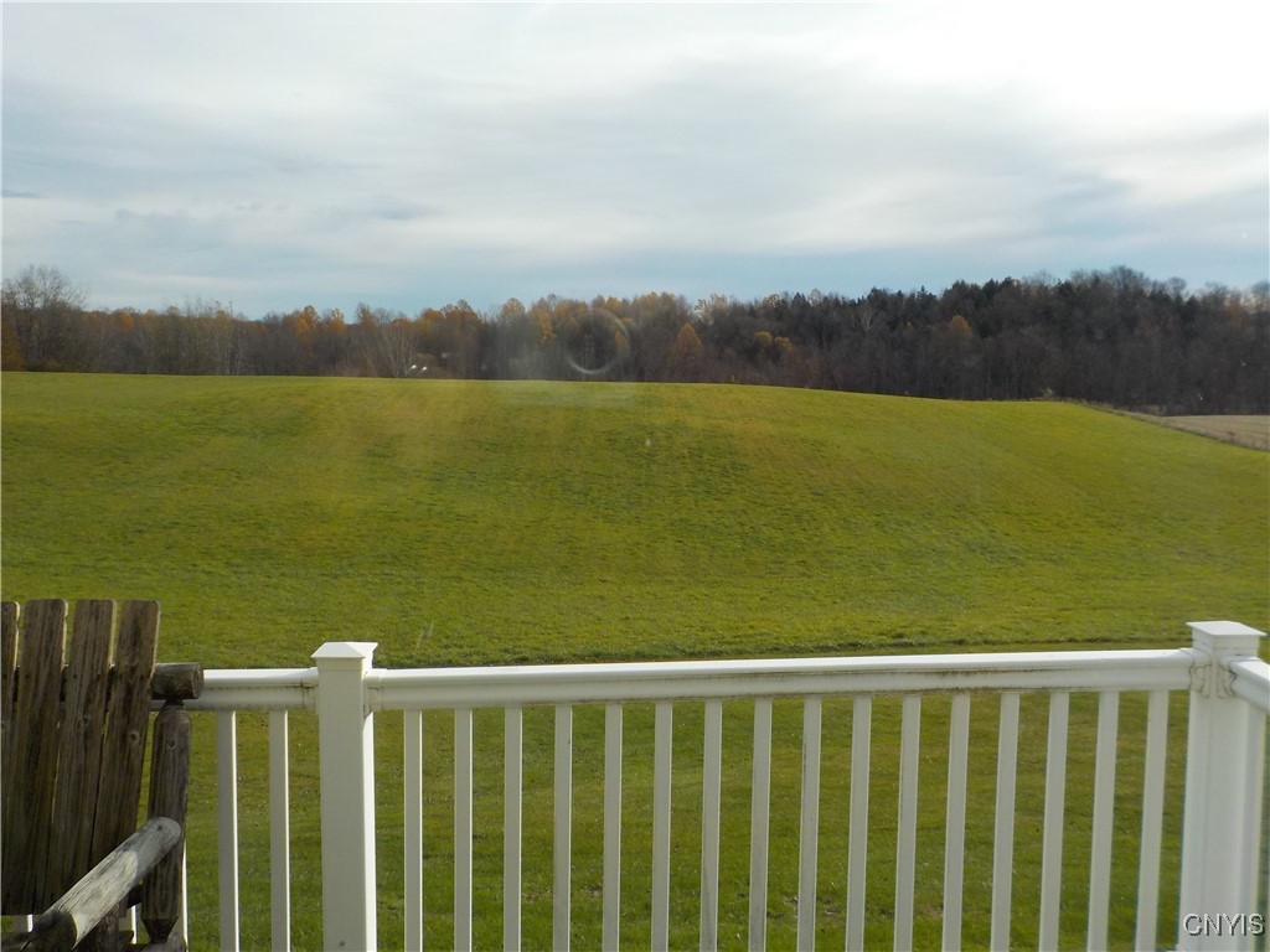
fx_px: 1101
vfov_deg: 46.8
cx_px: 635
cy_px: 476
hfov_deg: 60.0
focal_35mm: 30
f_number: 3.3
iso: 125
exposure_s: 1/1000
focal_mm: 4.1
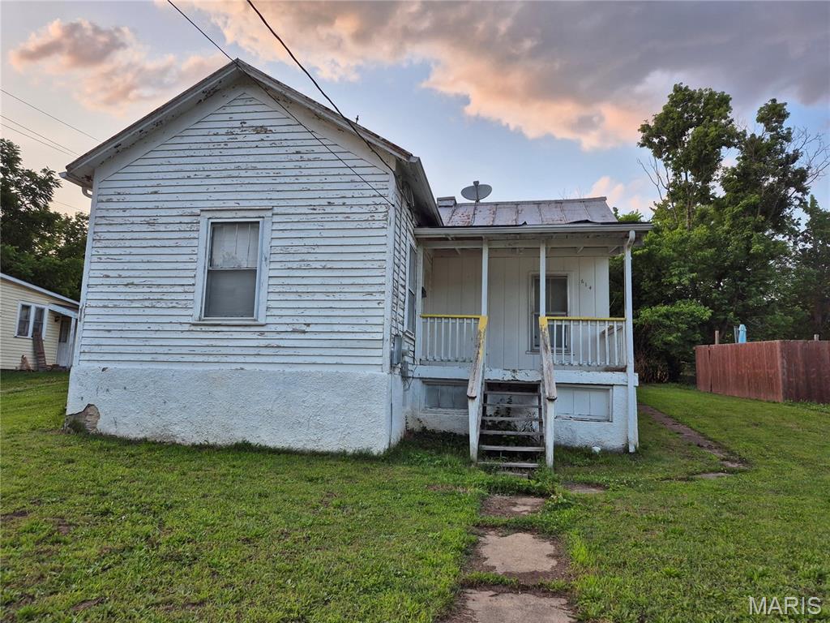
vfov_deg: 58.9
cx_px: 415
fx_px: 551
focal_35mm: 23
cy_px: 312
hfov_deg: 73.9
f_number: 1.8
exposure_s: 1/212
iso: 25
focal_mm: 5.4
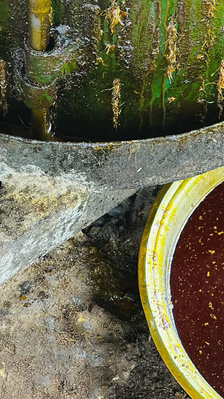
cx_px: 301
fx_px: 1363
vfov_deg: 16.3
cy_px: 11
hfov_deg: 9.2
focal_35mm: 129
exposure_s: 1/108
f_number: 1.78
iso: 125
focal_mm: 6.86
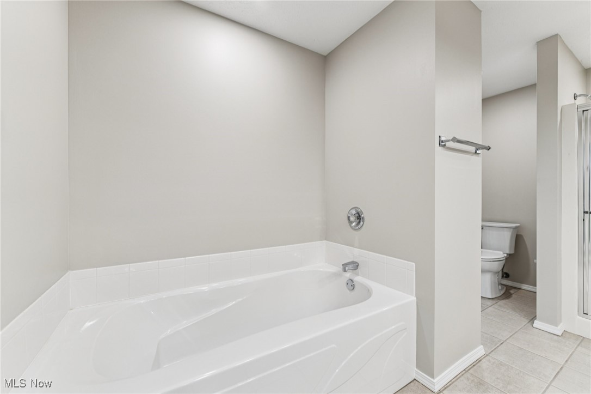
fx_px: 230
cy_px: 197
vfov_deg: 81.2
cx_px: 296
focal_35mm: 14
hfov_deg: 104.3
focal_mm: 14
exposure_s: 1/25
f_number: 5
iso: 200
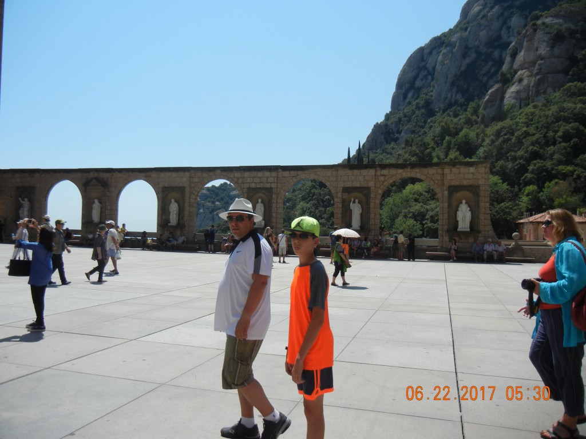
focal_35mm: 30
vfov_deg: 46.8
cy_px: 220
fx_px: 508
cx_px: 293
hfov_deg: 60.0
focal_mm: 5.4
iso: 160
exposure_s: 1/557
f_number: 7
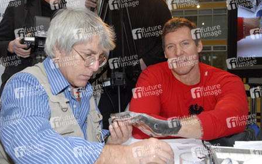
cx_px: 131
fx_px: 264
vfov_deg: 34.4
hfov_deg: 52.8
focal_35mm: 37
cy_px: 77
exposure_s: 1/125
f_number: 5
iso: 800
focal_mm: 24
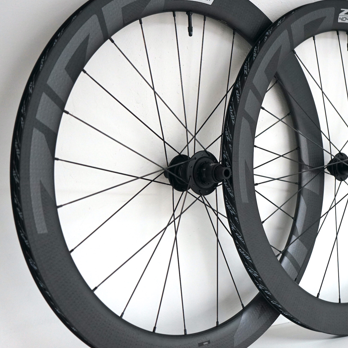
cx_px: 222
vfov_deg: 30.0
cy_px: 173
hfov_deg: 29.9
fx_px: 648
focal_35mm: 57
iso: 1600
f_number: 4.5
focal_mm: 44
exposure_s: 1/160
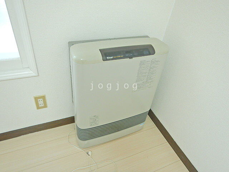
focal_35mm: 24
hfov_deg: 71.6
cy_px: 86
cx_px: 114
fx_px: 159
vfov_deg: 56.8
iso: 200
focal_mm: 4.3
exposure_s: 1/30
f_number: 2.8
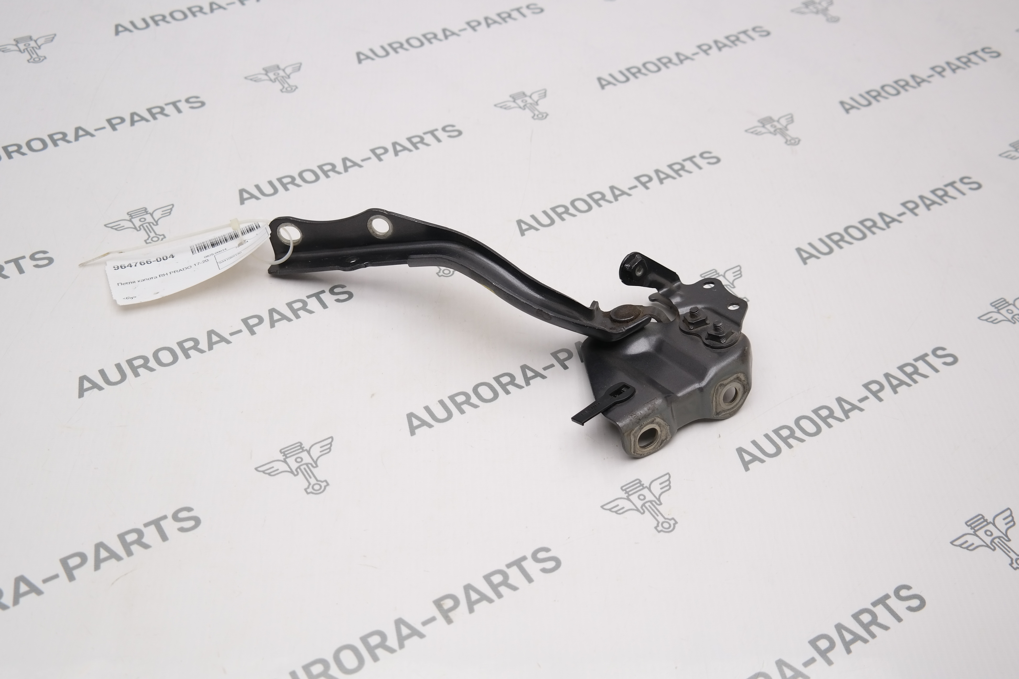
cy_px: 340
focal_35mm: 44
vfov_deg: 30.5
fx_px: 1245
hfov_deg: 44.5
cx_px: 510
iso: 100
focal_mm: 29
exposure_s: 1/100
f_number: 4
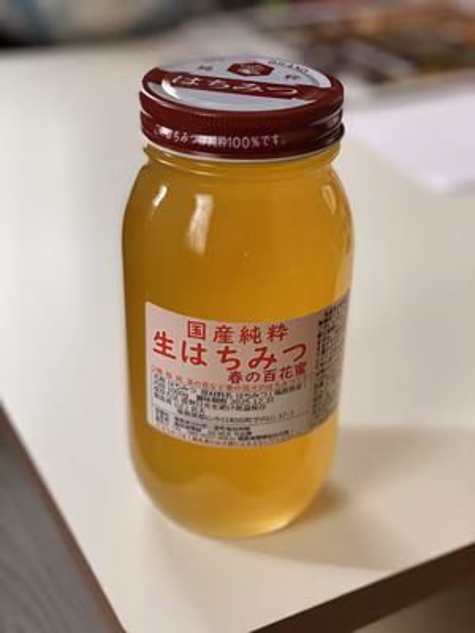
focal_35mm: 52
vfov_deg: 36.8
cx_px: 238
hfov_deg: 28.0
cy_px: 316
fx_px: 951
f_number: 2
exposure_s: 1/122
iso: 200
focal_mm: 6
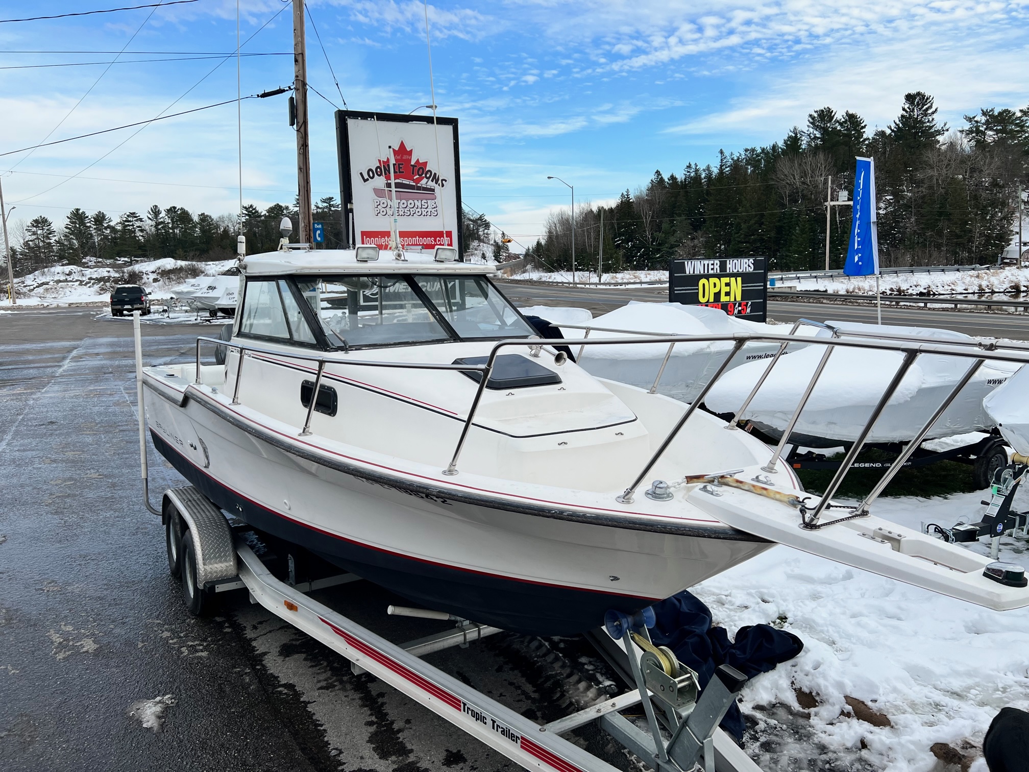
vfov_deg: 53.1
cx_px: 514
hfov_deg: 67.3
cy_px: 386
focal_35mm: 26
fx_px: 773
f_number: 1.5
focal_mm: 5.7
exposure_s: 1/2513
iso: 50
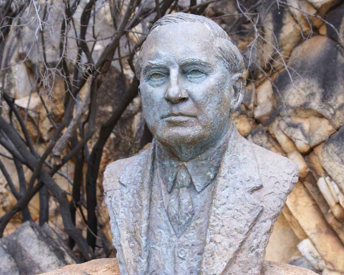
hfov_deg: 18.8
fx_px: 1038
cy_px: 138
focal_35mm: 102
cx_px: 184
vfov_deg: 15.1
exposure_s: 1/80
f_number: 5.6
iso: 400
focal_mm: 60
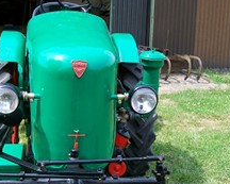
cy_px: 155
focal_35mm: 65
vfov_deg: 23.1
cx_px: 63
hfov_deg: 28.8
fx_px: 443
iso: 64
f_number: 2.7
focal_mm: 6
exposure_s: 1/400
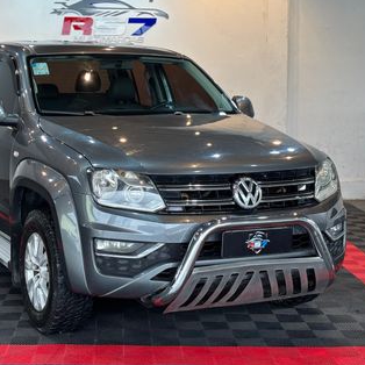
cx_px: 115
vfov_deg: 25.0
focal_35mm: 69
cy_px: 164
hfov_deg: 24.8
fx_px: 823
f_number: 1.6
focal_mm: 5.96
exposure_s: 1/60
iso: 25
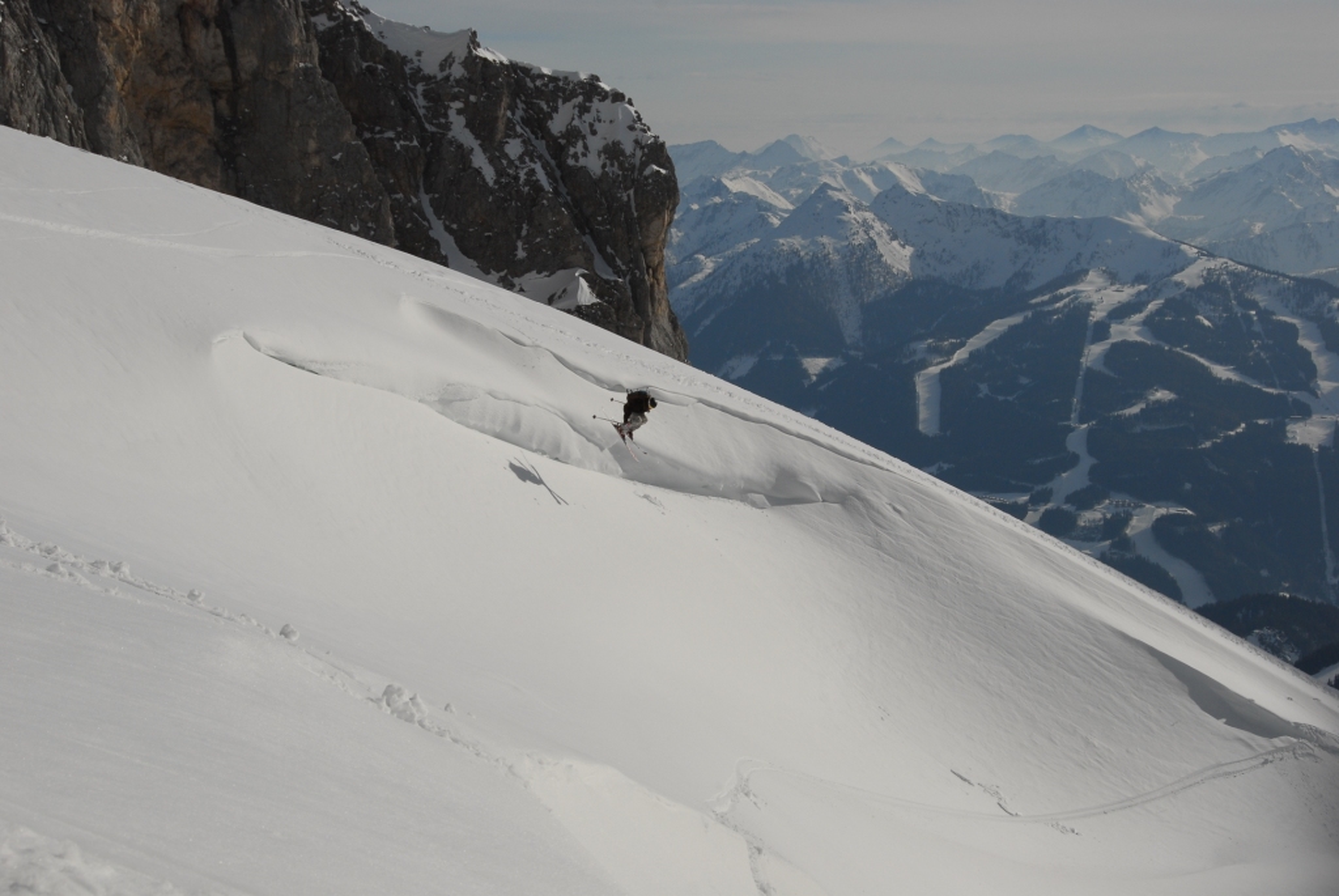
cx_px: 670
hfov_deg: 26.0
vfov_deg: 17.5
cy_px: 448
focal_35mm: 78
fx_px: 2904
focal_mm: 52
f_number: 10
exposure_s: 1/1250
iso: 200
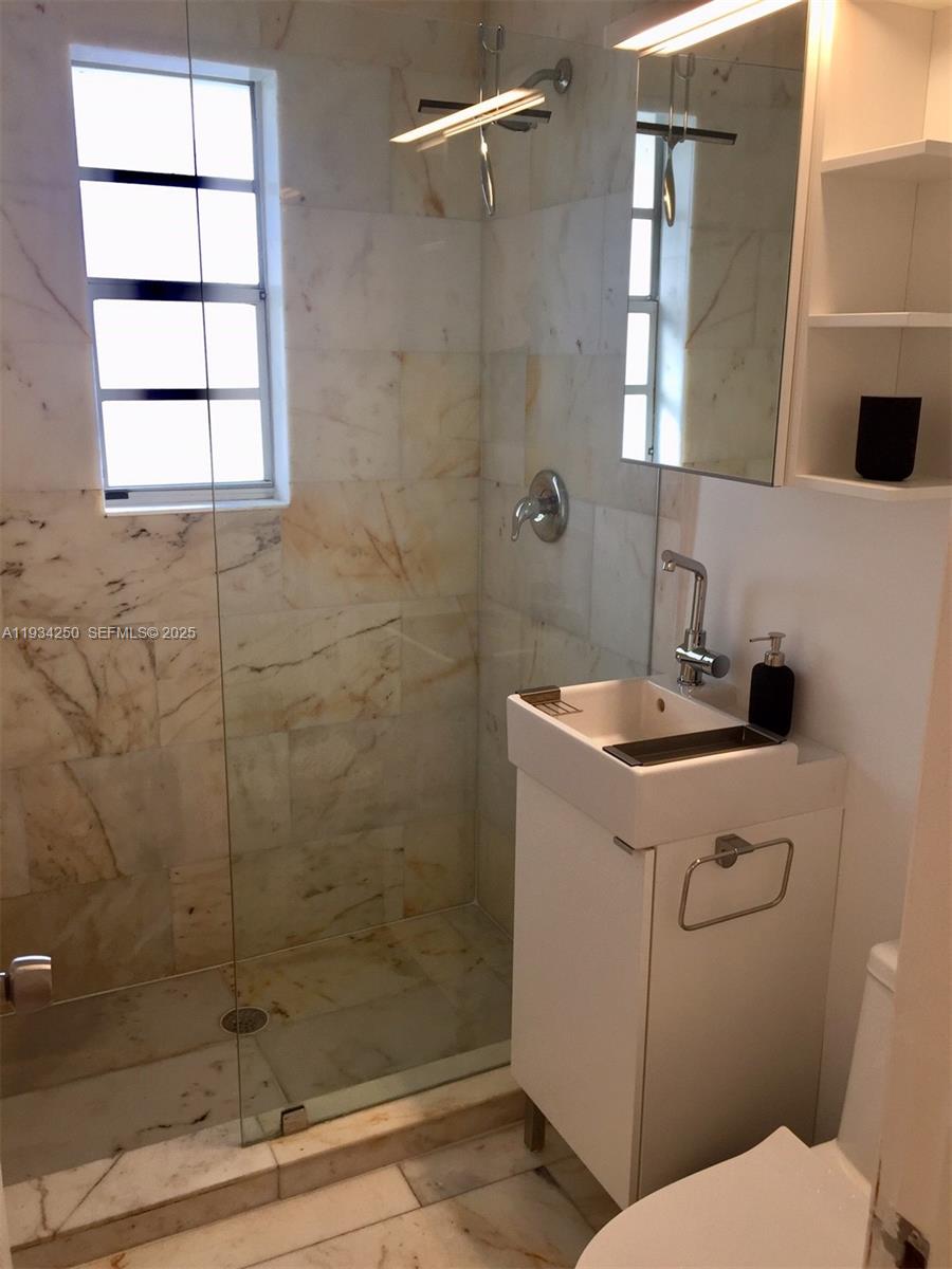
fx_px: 1063
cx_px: 476
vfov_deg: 61.7
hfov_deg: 48.2
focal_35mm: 29
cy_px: 634
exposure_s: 1/60
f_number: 2.2
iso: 32
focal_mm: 4.15
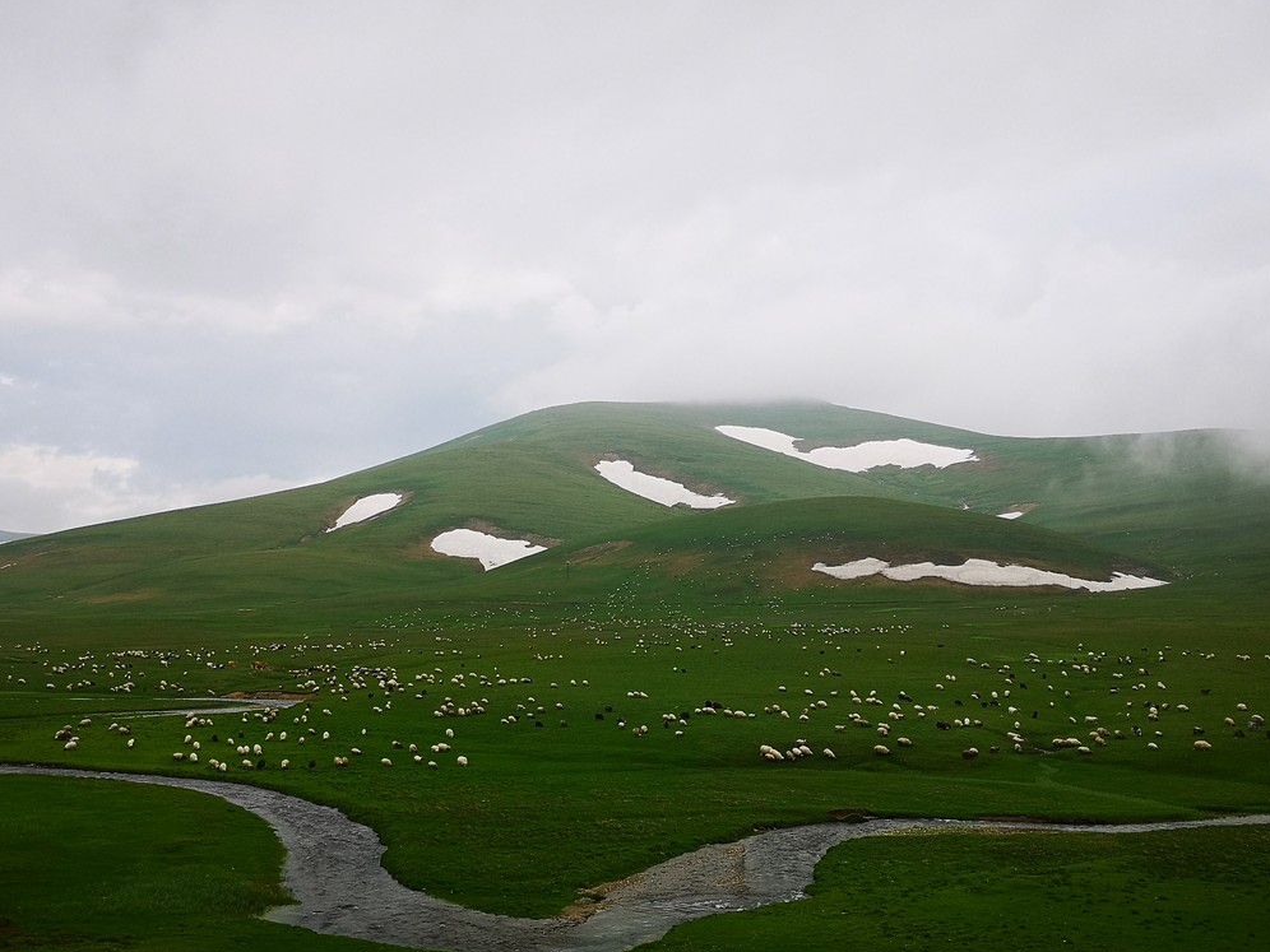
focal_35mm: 36
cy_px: 486
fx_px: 1321
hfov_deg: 51.4
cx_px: 643
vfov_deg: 39.7
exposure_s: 1/703
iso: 50
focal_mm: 3.95
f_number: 1.8
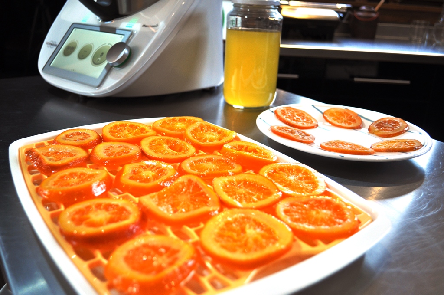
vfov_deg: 39.9
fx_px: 406
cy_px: 148
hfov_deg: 57.3
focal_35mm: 33
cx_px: 222
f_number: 4
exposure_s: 1/40
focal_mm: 22
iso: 360
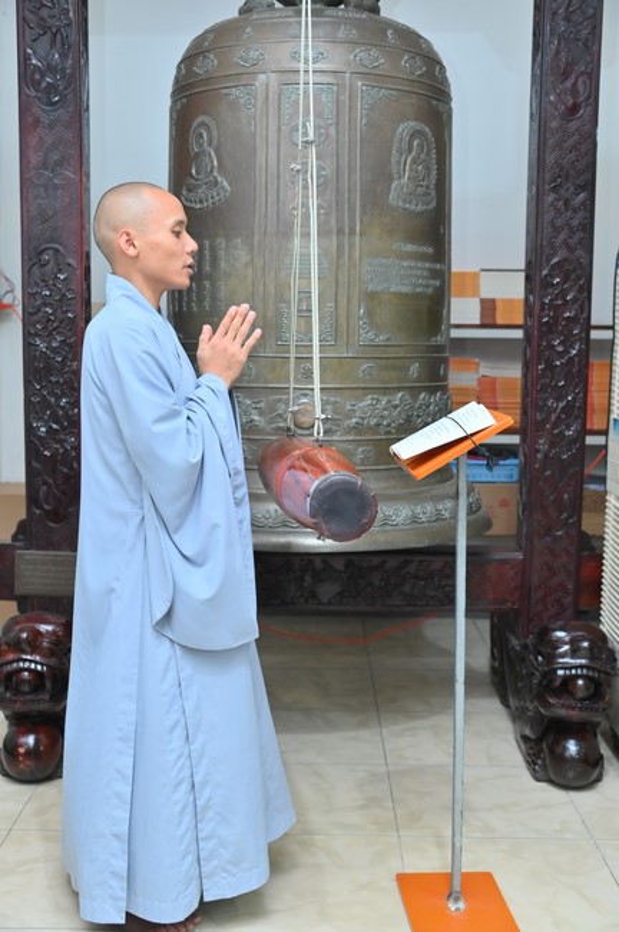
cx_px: 310
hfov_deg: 30.5
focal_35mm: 44
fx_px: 1137
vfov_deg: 44.5
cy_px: 466
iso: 1600
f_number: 4.5
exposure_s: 1/50
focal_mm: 44
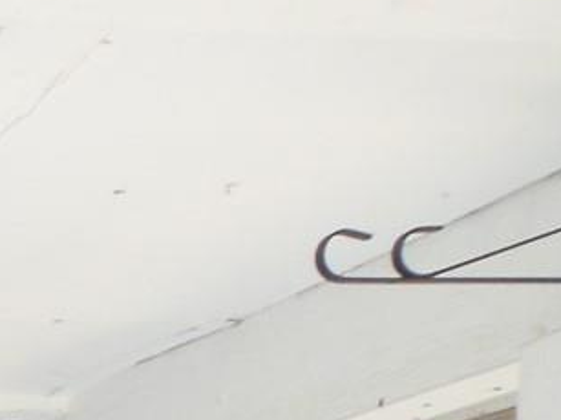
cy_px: 979
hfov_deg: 10.7
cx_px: -881
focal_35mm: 151
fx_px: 2446
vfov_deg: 8.9
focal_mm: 5.2
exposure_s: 1/400
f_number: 3.3
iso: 125
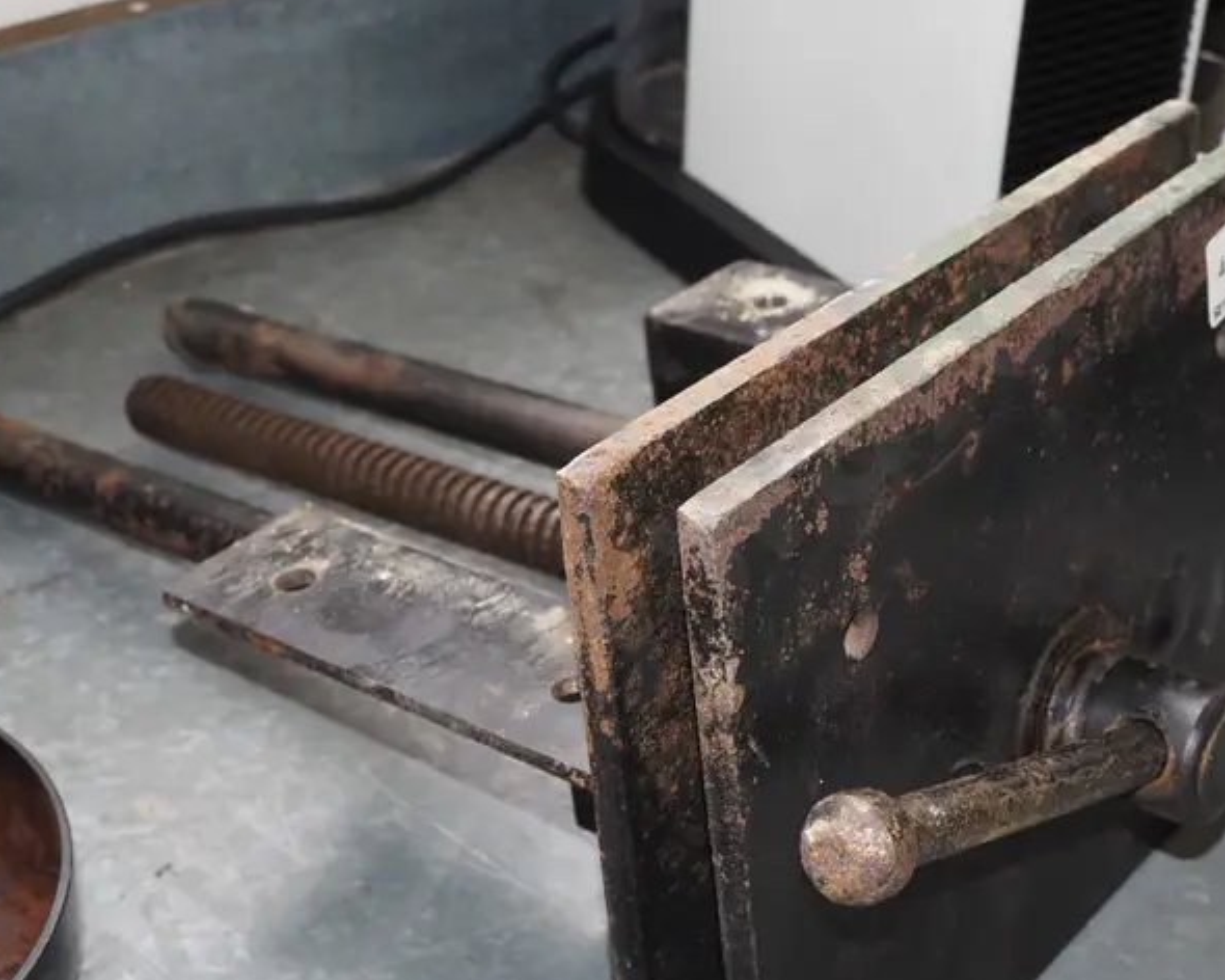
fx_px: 2212
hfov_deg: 30.8
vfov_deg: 25.0
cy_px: 496
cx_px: 770
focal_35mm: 61
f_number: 4.5
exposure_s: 1/160
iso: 640
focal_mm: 18
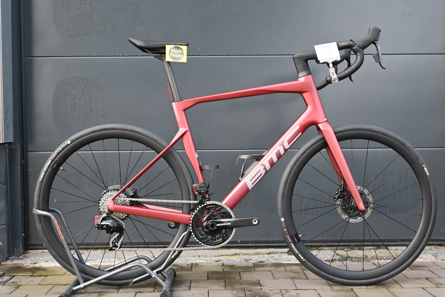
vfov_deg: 31.9
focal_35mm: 42
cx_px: 222
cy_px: 148
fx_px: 519
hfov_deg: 46.4
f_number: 4.5
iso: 125
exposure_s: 1/60
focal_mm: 28
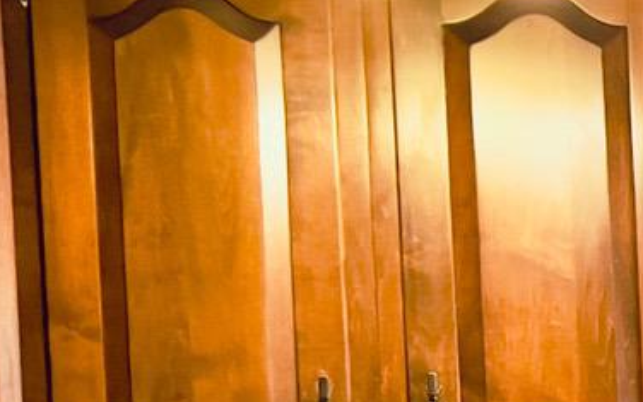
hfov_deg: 12.8
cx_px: 1136
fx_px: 2629
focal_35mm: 150
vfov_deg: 8.4
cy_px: 698
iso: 125
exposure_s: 1/60
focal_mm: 5.7
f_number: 1.5
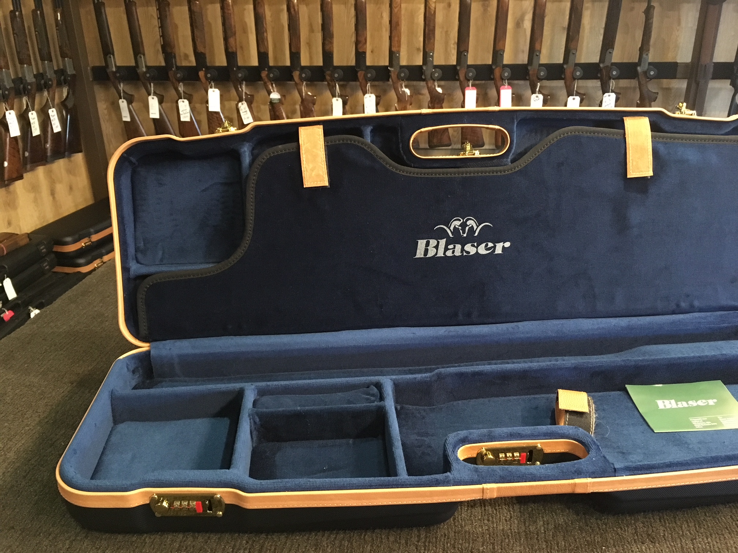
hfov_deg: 61.7
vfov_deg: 48.2
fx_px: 618
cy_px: 276
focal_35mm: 29
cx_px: 369
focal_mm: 4.15
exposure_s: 1/17
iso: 320
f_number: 2.2
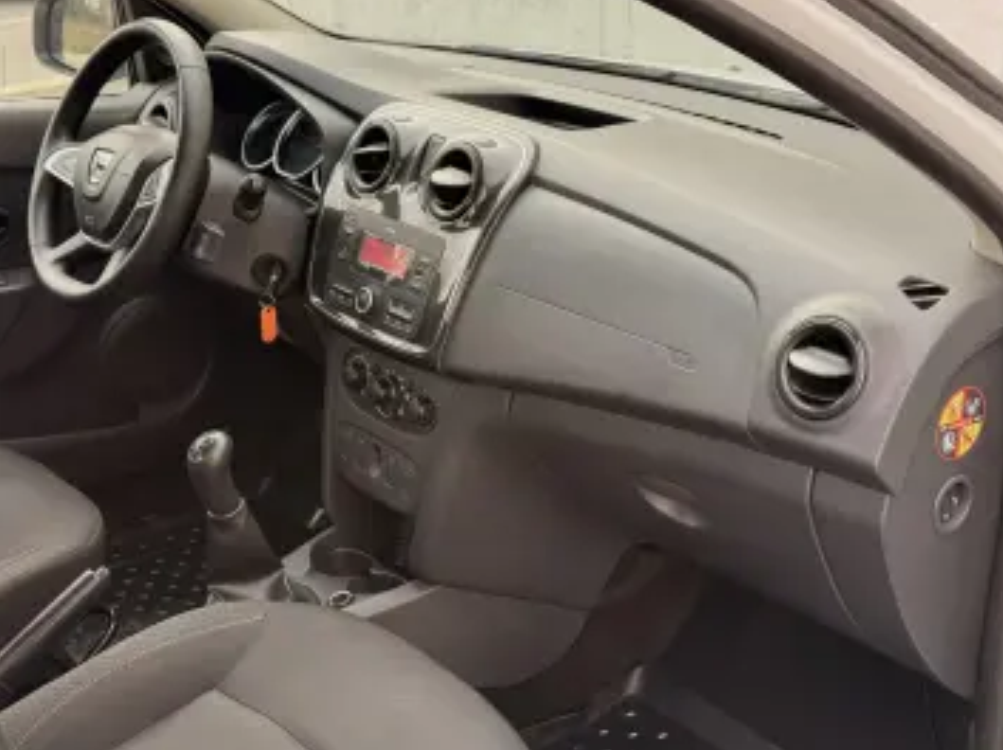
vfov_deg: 29.6
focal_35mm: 49
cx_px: 509
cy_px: 372
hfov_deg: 38.9
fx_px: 1418
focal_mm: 6.76
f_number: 1.78
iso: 100
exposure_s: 1/97
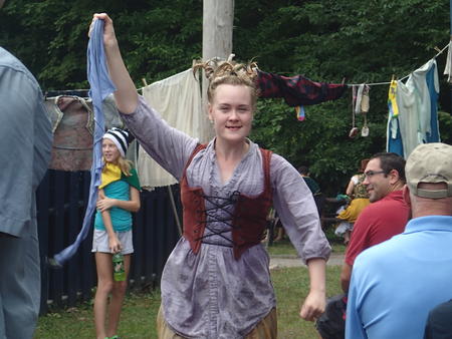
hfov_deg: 19.6
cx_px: 226
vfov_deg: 14.8
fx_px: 1306
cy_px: 170
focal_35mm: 100
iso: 125
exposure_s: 1/200
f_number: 4.9
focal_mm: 18
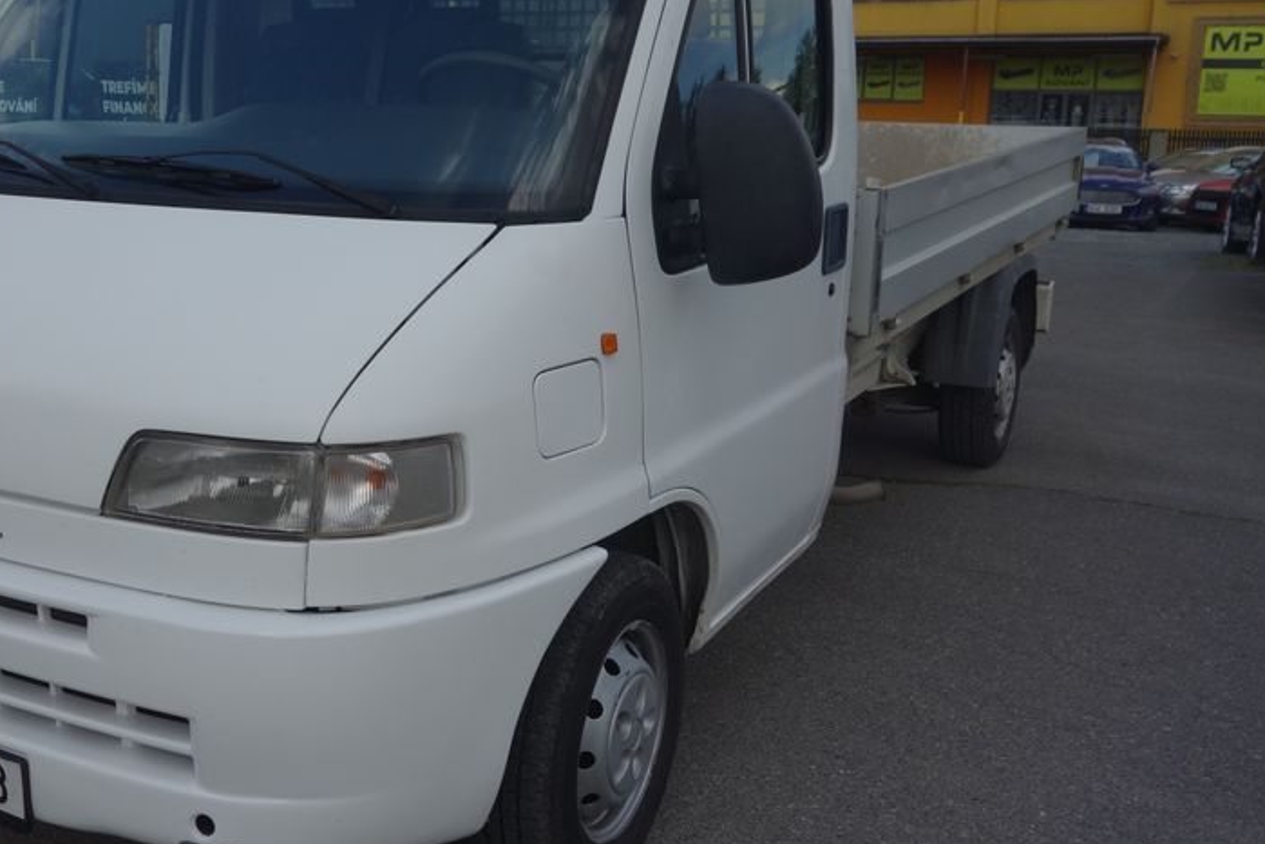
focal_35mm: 41
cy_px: 383
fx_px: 1441
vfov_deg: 32.6
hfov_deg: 46.4
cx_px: 389
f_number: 4
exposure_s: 1/800
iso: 125
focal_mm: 10.4
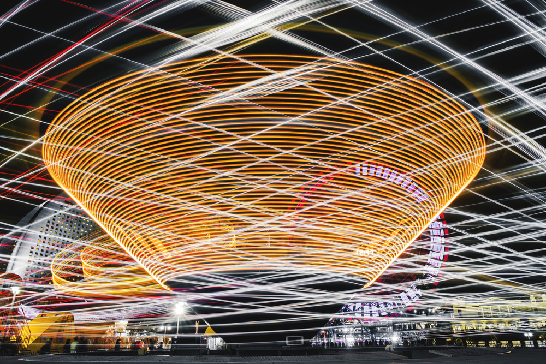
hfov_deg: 71.5
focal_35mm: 25
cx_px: 273
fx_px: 379
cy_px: 182
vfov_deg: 51.3
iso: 64
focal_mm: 25
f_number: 11
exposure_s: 10
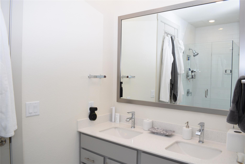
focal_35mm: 27
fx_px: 184
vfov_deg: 47.9
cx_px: 122
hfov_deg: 67.4
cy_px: 82
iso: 400
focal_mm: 18
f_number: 5.6
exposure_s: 1/125
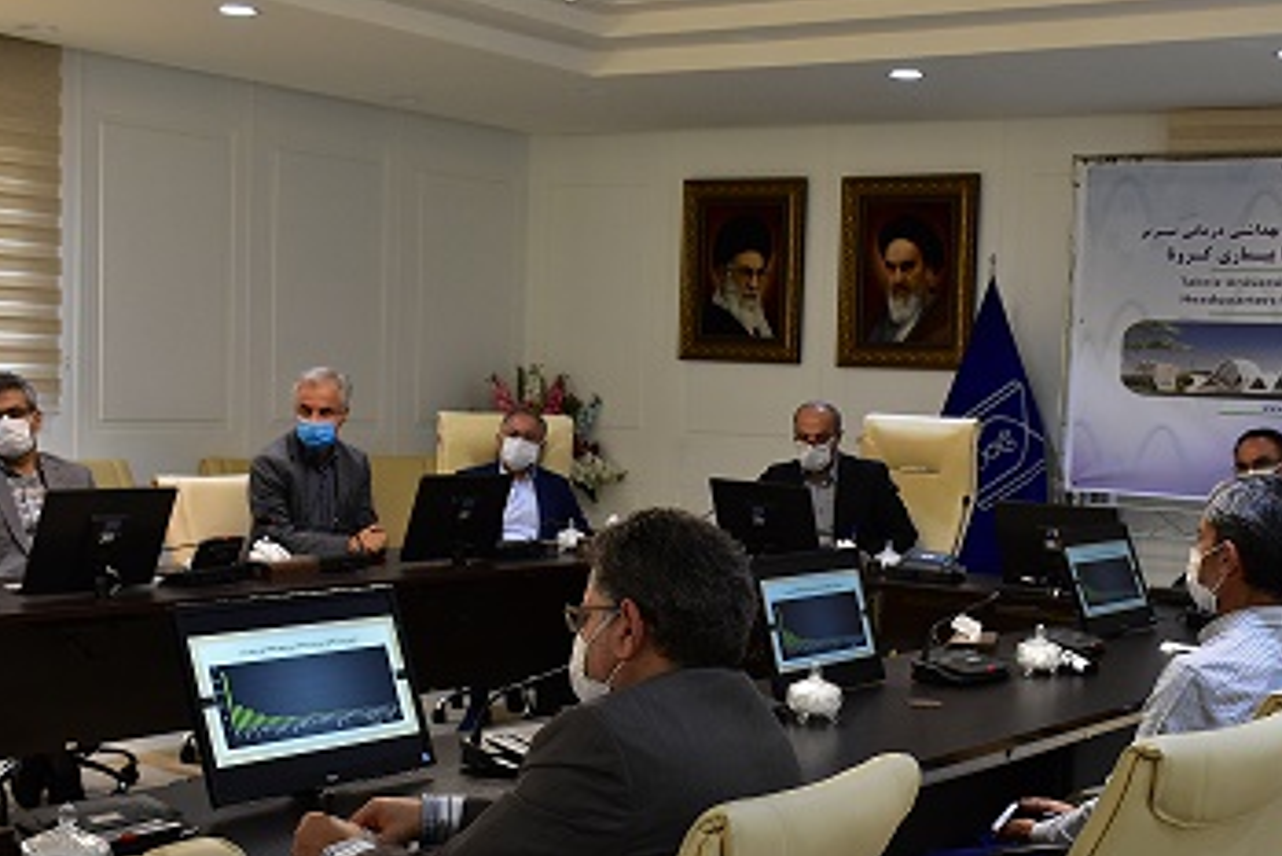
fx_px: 2066
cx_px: 801
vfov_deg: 23.3
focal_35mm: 58
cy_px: 540
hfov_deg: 34.3
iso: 2000
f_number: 8
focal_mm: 30
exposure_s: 1/100
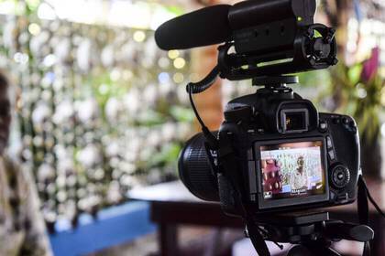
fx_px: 882
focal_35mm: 82
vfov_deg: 16.6
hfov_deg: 24.6
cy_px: 128
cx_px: 192
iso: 1600
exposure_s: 1/60
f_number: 5.6
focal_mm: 55
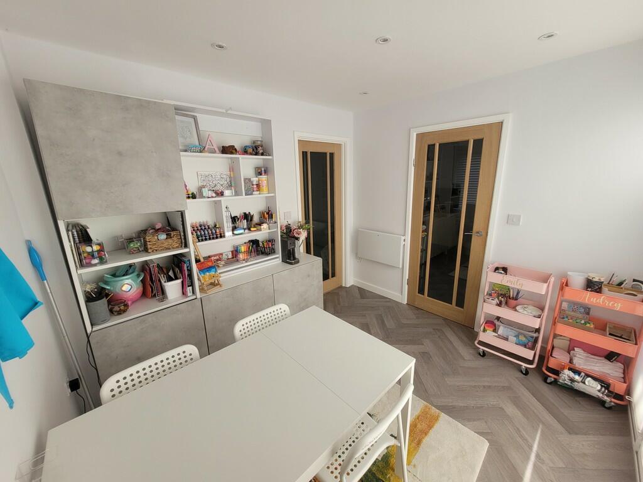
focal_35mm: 13
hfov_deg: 106.2
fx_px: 241
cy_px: 241
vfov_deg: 89.9
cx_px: 322
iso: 40
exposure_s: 1/255
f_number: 2.2
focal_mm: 1.74
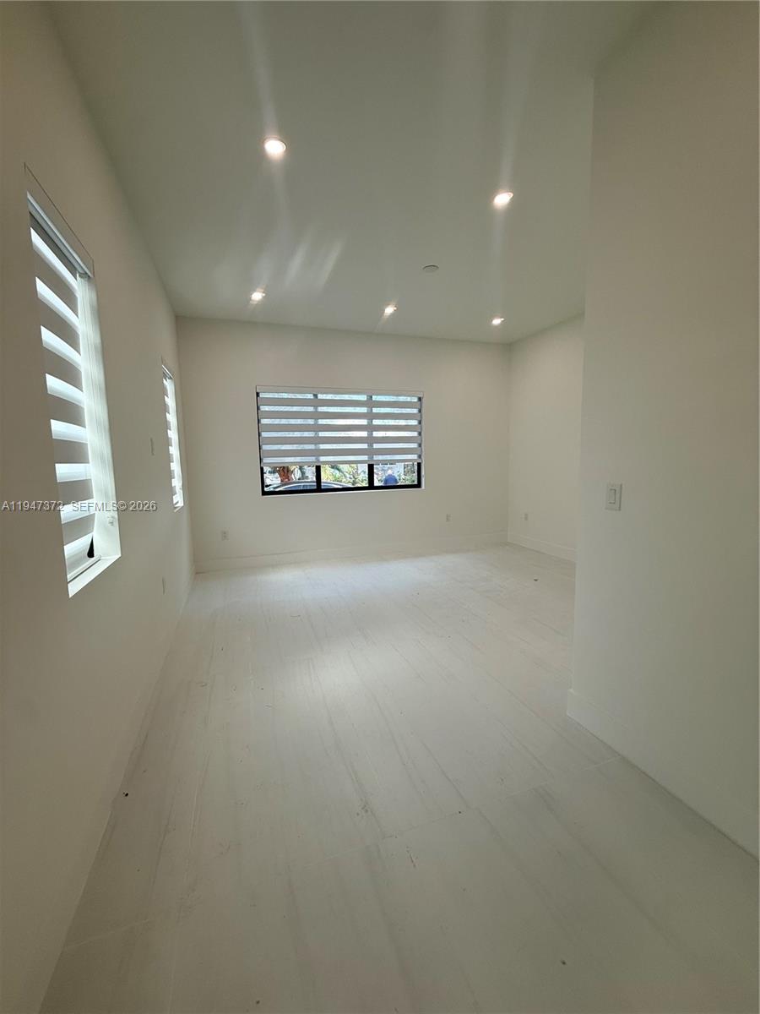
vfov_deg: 102.1
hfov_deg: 85.7
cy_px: 507
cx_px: 380
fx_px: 410
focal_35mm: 14
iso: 80
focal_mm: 2.22
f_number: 2.2
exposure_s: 1/120
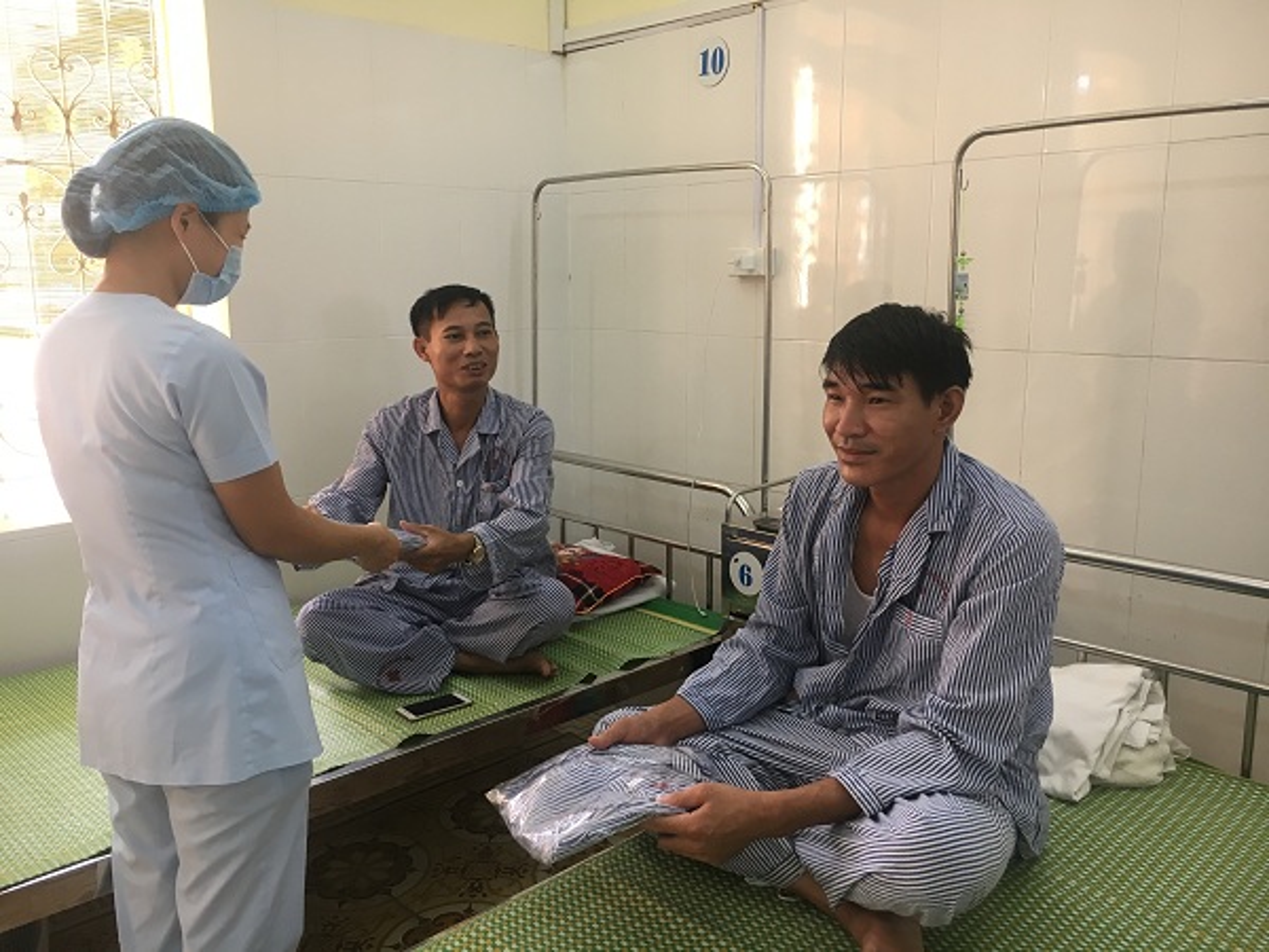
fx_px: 1063
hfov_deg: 61.7
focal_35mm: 29
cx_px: 634
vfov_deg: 48.2
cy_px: 476
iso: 80
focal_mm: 4.15
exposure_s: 1/33
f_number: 2.2
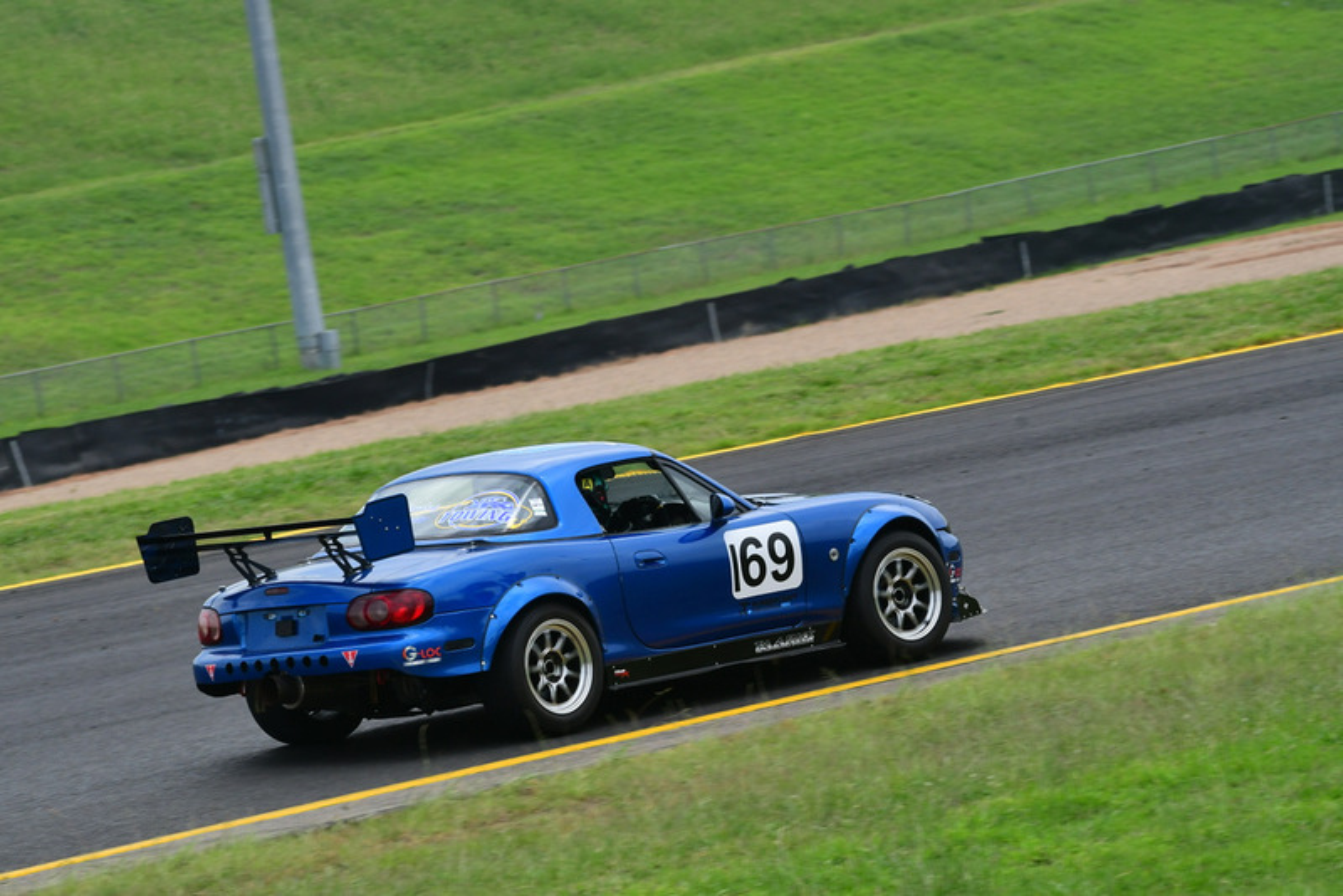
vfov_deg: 4.6
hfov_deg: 6.9
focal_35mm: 300
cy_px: 448
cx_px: 672
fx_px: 11195
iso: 640
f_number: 11
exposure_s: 1/640
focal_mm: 200
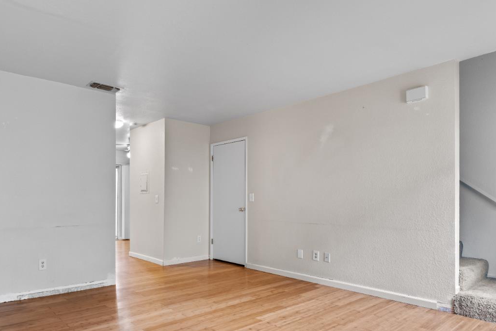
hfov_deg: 76.7
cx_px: 176
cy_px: 193
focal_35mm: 22
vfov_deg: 56.9
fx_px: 303
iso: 800
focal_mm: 10
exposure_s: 1/1.67
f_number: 8
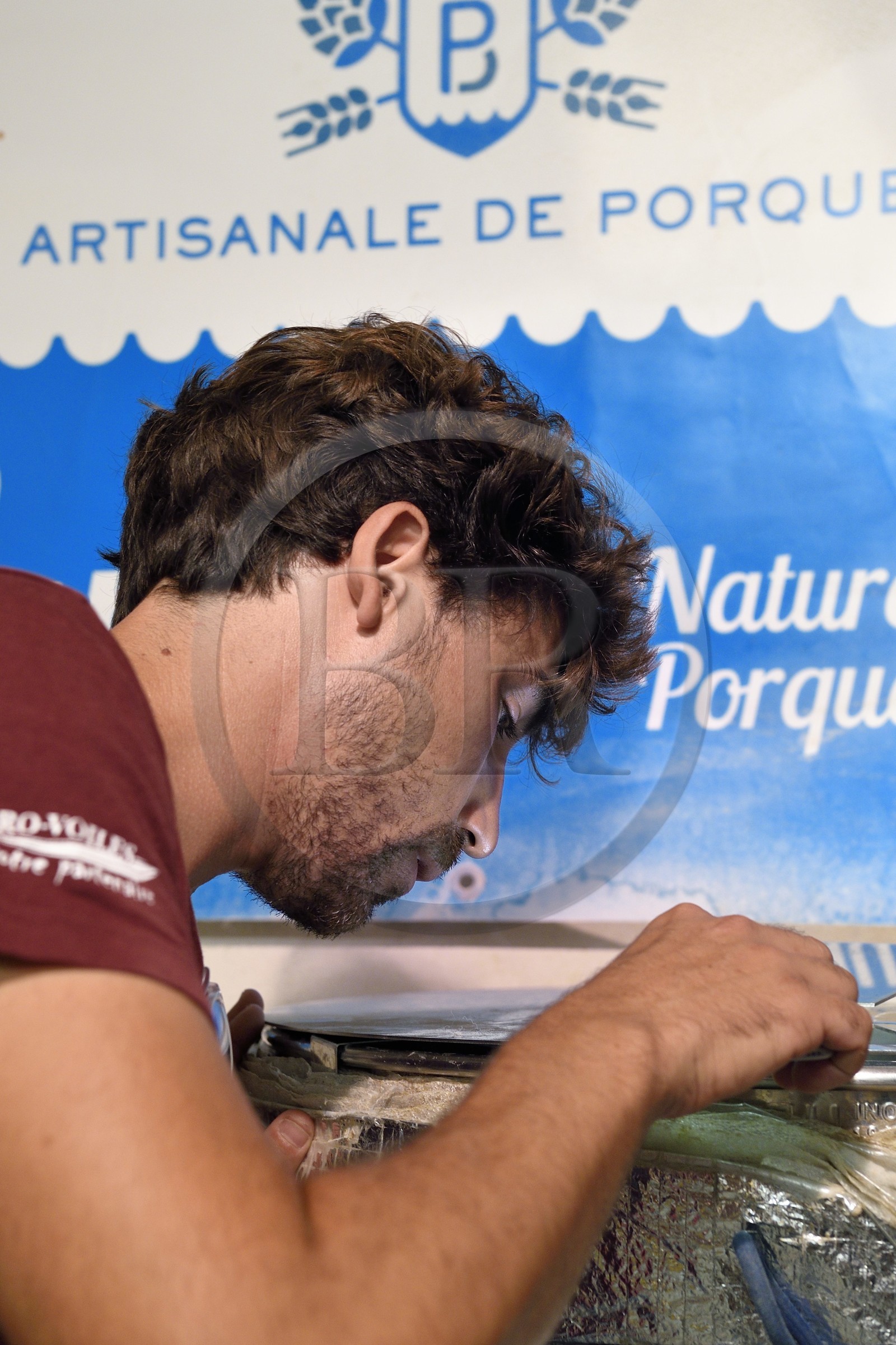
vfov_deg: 34.5
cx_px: 448
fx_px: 2166
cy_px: 672
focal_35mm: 58
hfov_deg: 23.4
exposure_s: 1/30
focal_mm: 58
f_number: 6.3
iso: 1600
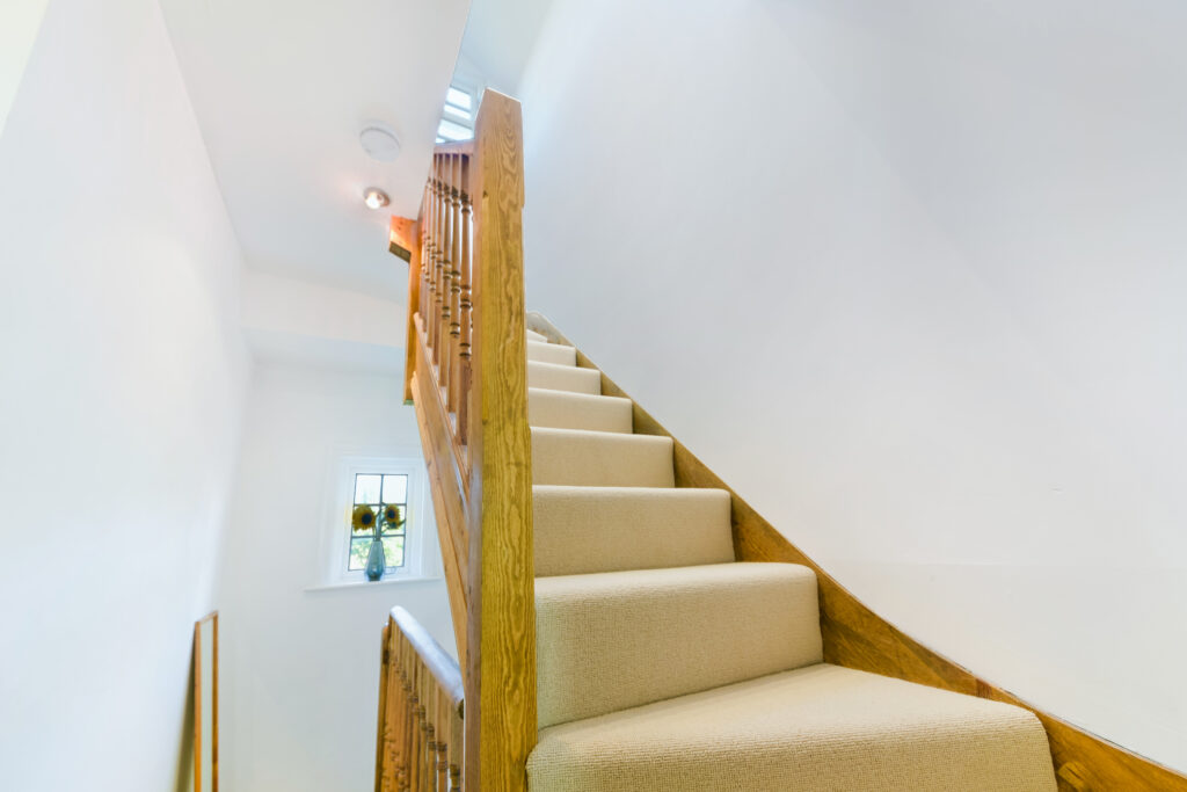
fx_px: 396
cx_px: 594
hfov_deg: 112.6
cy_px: 396
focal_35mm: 12
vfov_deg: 90.0
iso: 200
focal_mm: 12
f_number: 8
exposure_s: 1/2
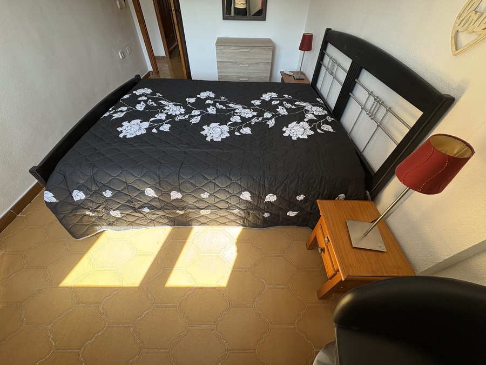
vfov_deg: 85.7
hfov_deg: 102.1
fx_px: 197
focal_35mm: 14
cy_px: 182
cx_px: 243
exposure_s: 1/100
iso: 125
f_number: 2.2
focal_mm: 2.22
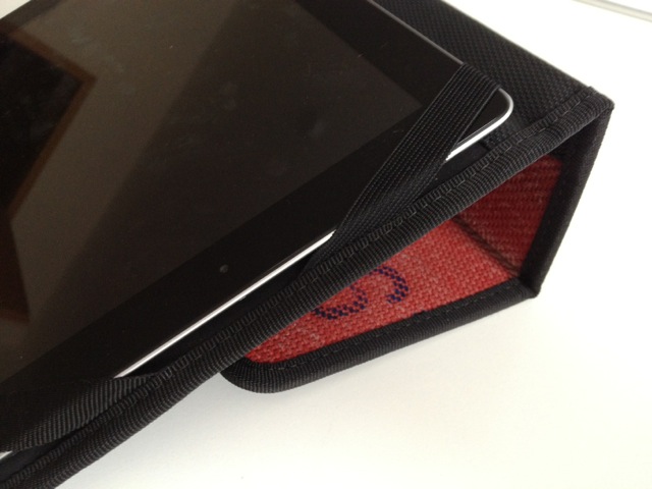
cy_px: 244
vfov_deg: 40.7
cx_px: 326
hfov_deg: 52.6
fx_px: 659
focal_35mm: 35
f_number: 2.4
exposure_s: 1/20
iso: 200
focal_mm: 4.28
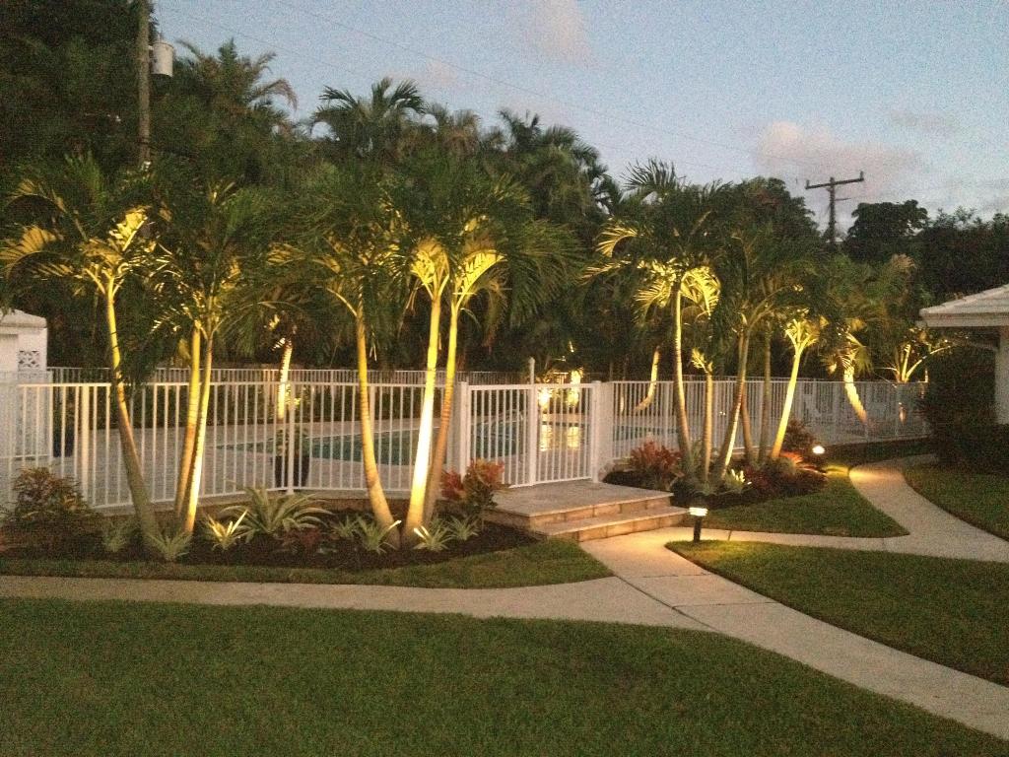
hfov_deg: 52.6
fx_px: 1020
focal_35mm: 35
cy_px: 378
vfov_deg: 40.7
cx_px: 504
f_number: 2.4
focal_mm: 4.28
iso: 800
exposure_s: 1/17
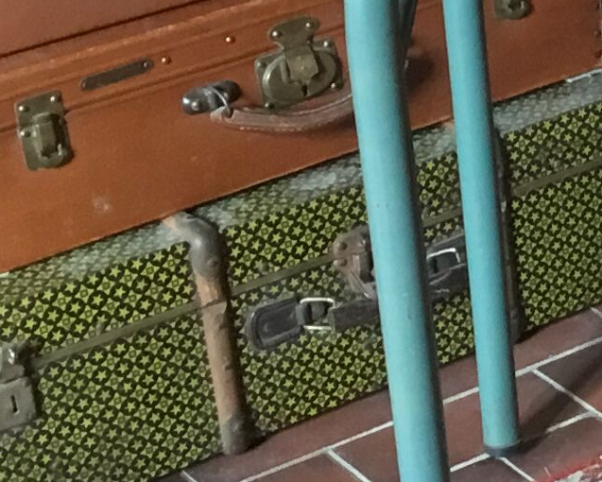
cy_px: 170
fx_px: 2762
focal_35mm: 155
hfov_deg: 11.4
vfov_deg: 10.0
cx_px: 1145
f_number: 2.4
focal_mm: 3.3
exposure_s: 1/33
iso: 100
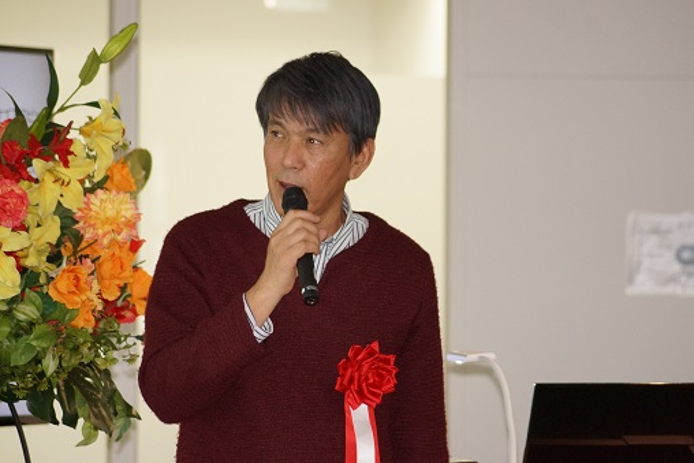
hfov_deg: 8.6
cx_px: 347
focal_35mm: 240
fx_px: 4628
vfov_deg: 5.7
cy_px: 232
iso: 1250
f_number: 5
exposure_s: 1/160
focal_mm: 160
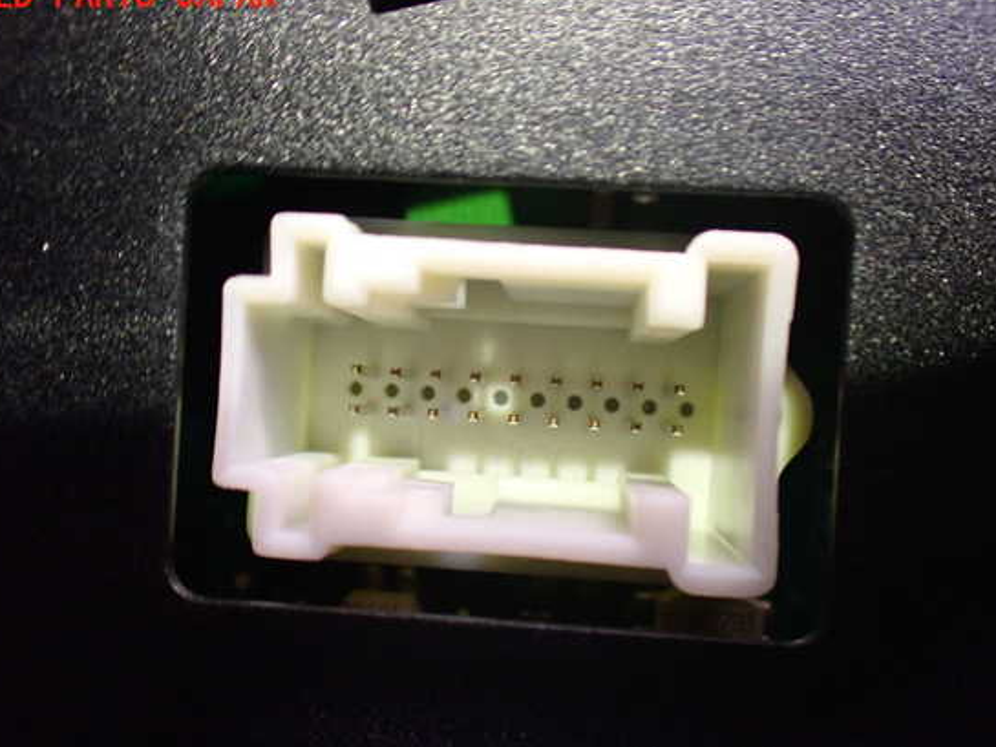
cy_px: 384
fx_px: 950
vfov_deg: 43.0
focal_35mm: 33
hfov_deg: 55.3
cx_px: 492
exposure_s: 1/30
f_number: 2.3
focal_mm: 5.4
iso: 1000
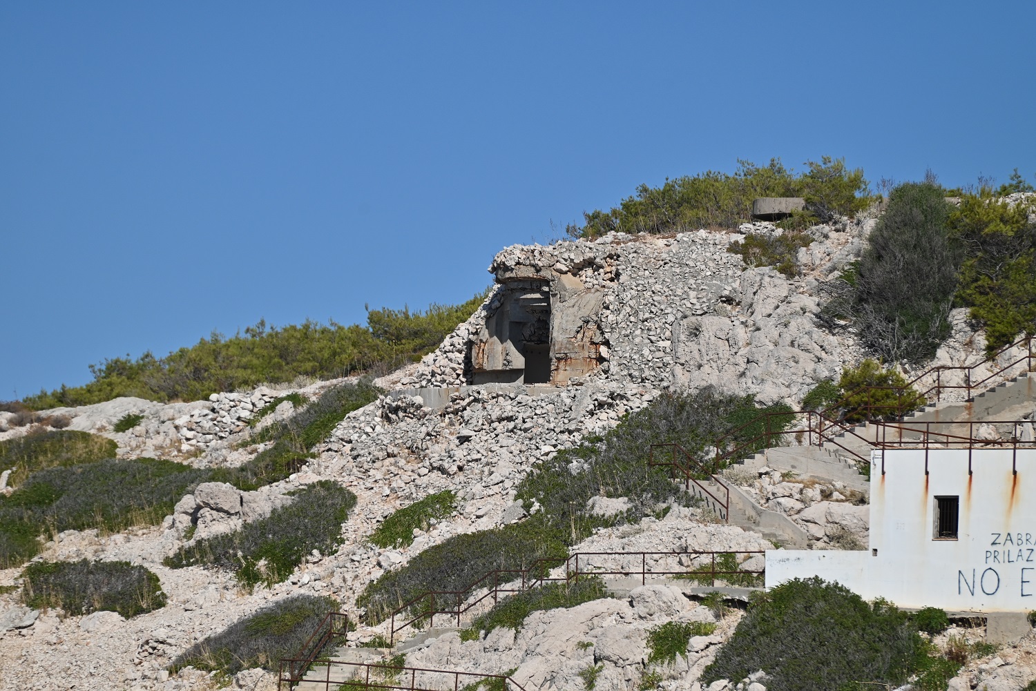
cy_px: 346
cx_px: 518
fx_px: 8635
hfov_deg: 6.9
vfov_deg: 4.6
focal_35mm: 300
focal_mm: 300
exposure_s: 1/4000
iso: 250
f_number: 5.6
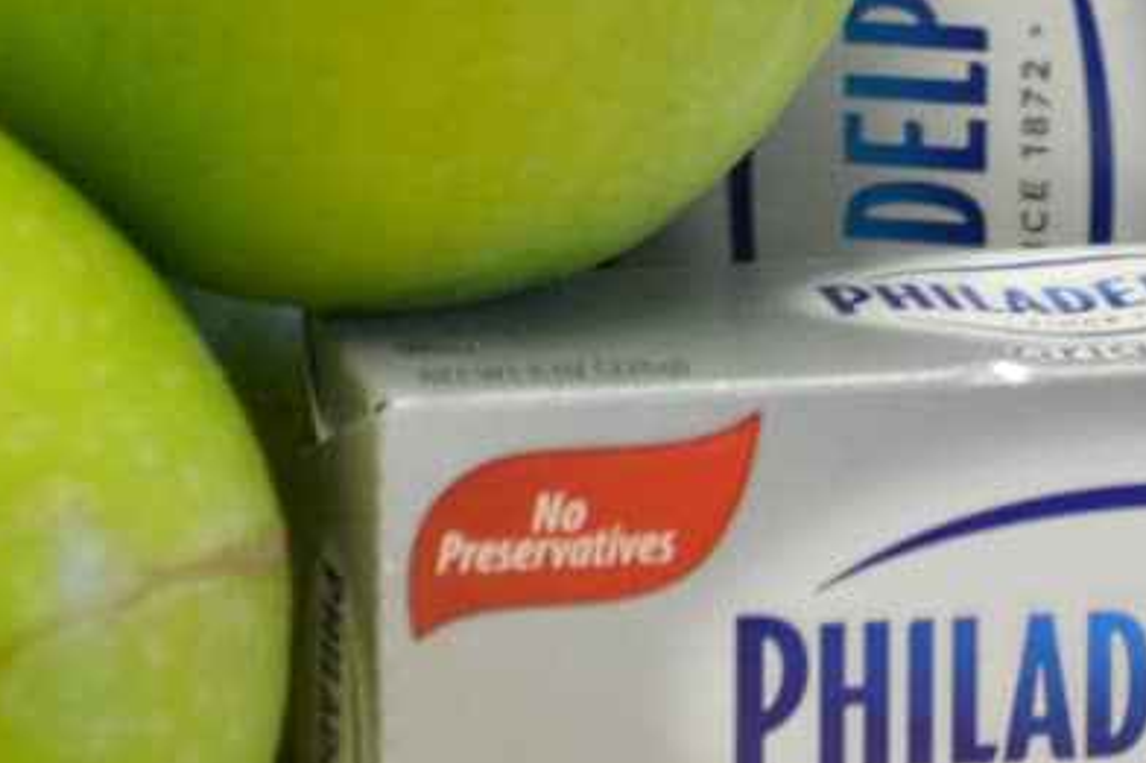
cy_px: -161
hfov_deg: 7.2
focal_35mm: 287
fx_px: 9132
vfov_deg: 4.8
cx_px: 661
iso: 500
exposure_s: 1/100
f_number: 2.8
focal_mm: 50
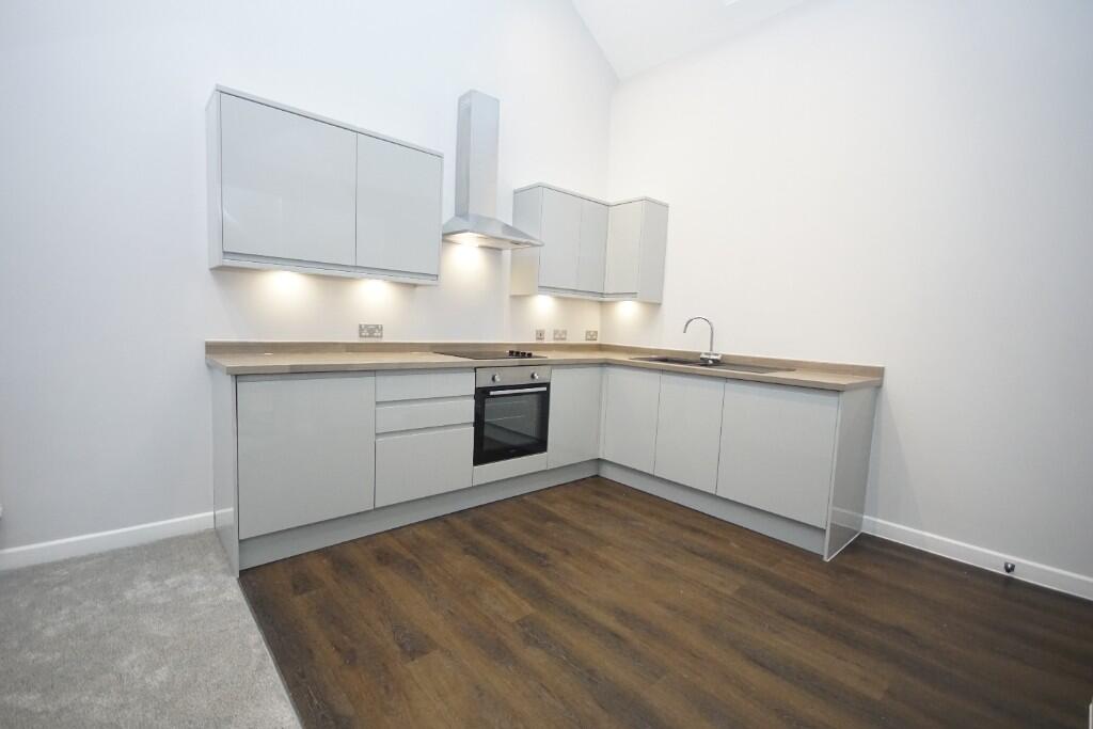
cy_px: 364
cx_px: 546
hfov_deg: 100.4
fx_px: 455
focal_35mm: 15
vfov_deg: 77.3
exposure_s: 1/160
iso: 3200
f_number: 4
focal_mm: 10
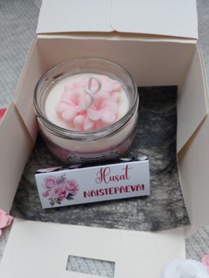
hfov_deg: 54.9
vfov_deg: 69.4
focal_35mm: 25
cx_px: 102
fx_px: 201
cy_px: 144
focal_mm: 5.23
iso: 250
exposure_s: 1/60
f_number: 1.8
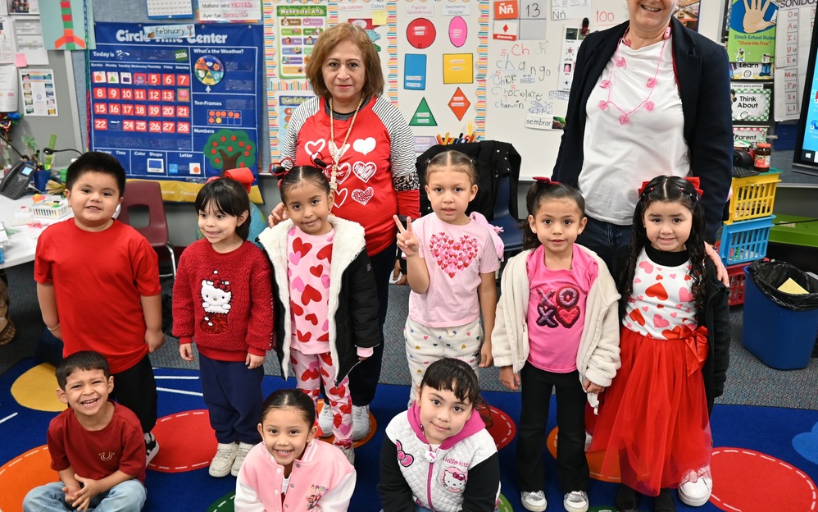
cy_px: 233
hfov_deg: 75.9
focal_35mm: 24
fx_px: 524
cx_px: 402
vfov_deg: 51.9
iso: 320
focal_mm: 15
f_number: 1.7
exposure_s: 1/100
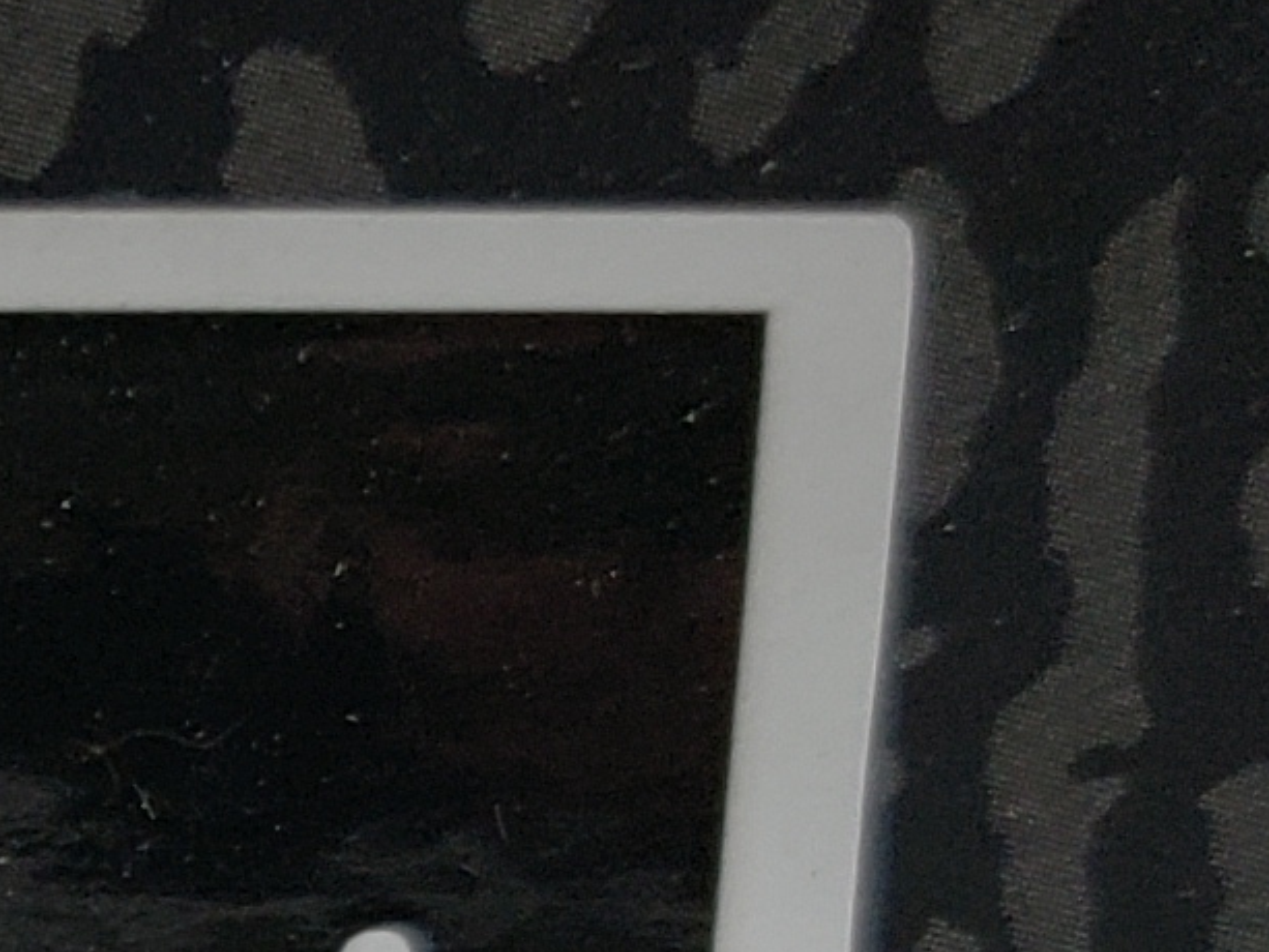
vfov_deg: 8.5
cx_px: -1528
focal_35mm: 171
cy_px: 1511
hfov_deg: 10.3
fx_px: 6270
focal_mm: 4.3
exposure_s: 1/239
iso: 50
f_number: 1.5
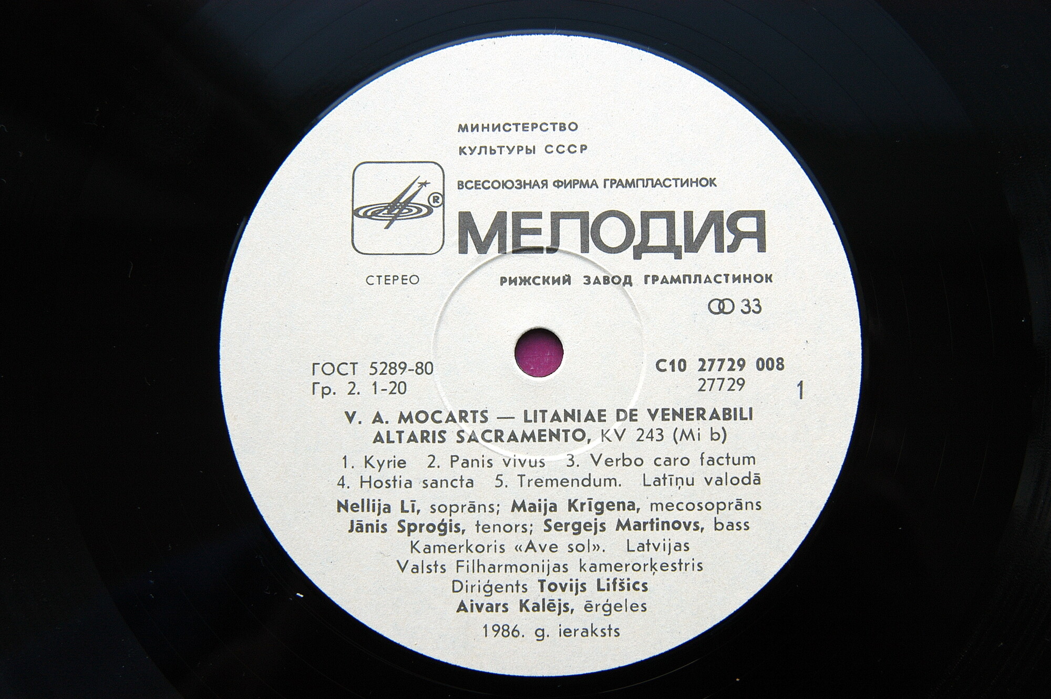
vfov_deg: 25.7
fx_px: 1531
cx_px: 526
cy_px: 350
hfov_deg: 37.9
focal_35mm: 52
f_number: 5.6
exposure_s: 1/125
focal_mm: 35
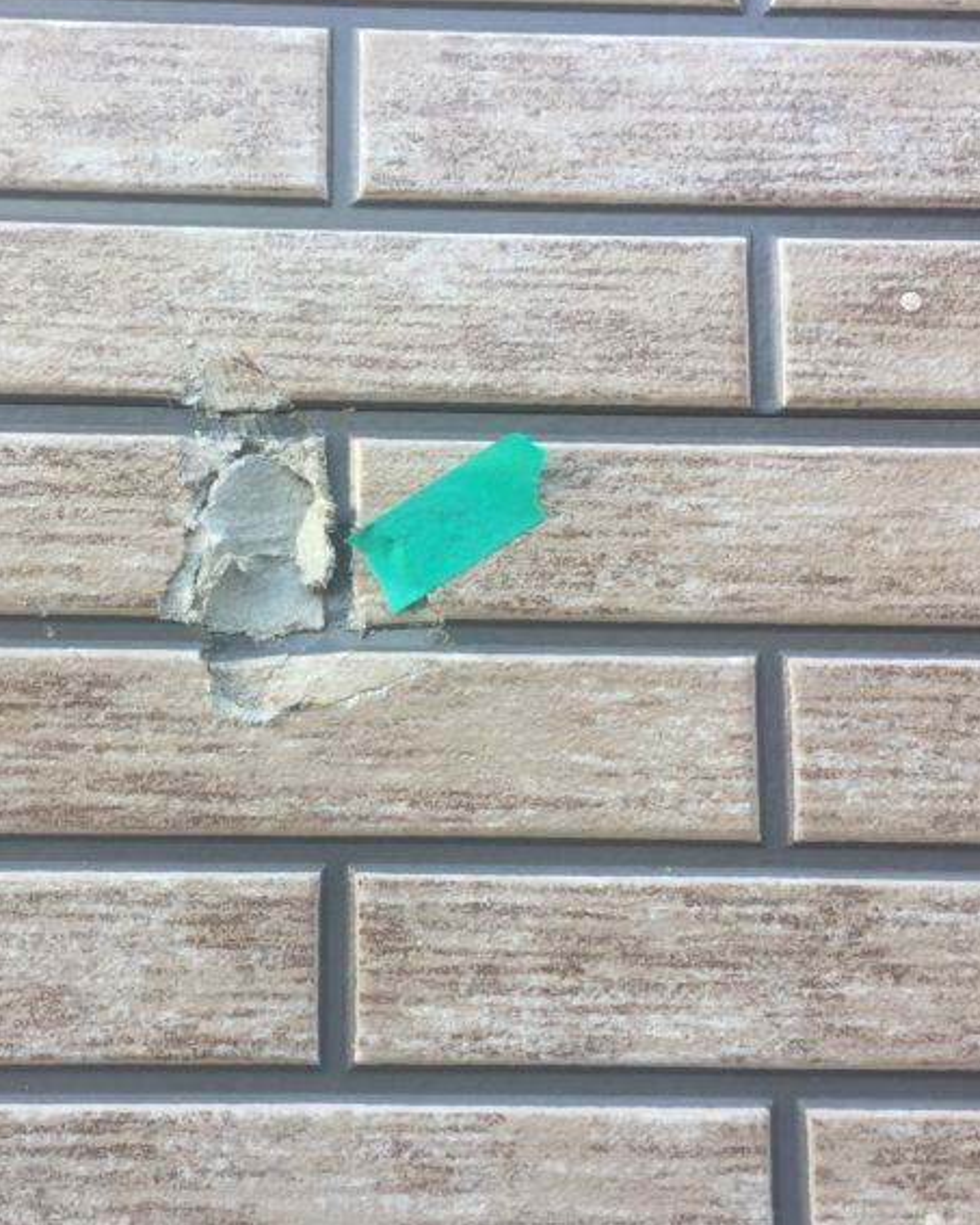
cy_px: 615
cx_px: 305
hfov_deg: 36.8
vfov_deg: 45.8
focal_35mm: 40
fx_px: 1450
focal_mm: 4.15
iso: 32
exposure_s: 1/120
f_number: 2.2
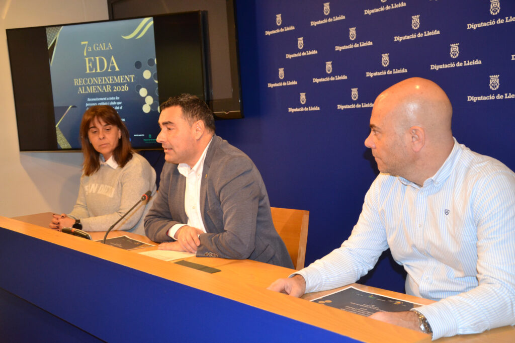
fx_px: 601
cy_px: 172
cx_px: 258
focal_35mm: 42
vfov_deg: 31.9
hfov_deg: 46.4
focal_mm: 28
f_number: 4
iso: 1600
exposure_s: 1/60
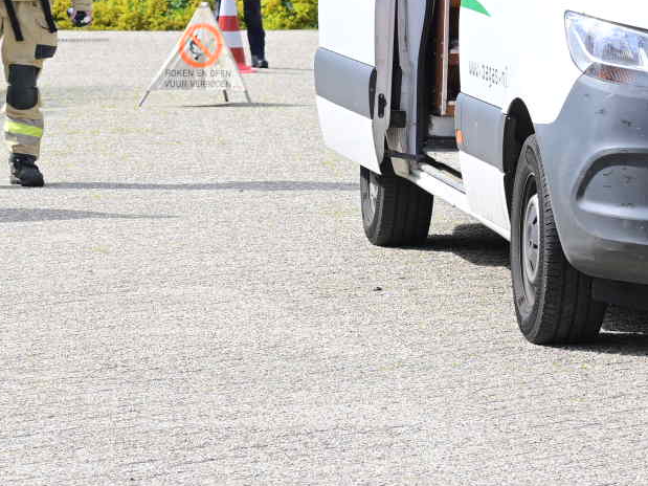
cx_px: -23
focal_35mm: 214
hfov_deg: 9.2
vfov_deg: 6.9
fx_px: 4005
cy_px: -44
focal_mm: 57
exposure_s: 1/250
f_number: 5.6
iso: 80
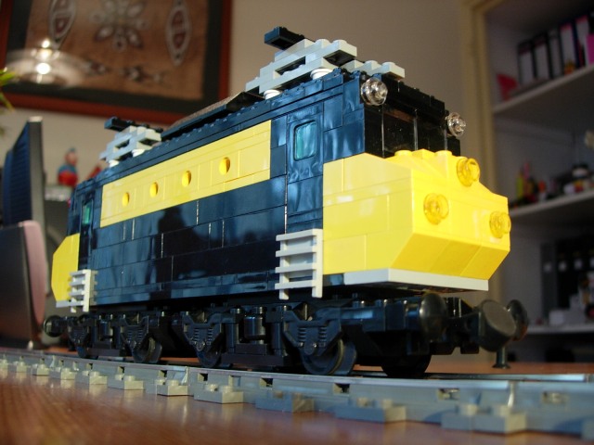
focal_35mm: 38
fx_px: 652
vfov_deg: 37.7
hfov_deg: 49.0
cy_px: 222
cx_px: 297
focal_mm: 7.8
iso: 64
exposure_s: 1/7.1
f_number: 2.8
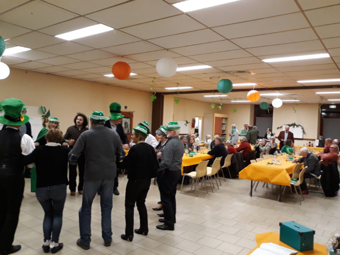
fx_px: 265
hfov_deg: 65.3
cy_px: 128
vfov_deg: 51.4
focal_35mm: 27
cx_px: 170
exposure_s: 1/33
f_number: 1.7
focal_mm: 3.71
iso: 200
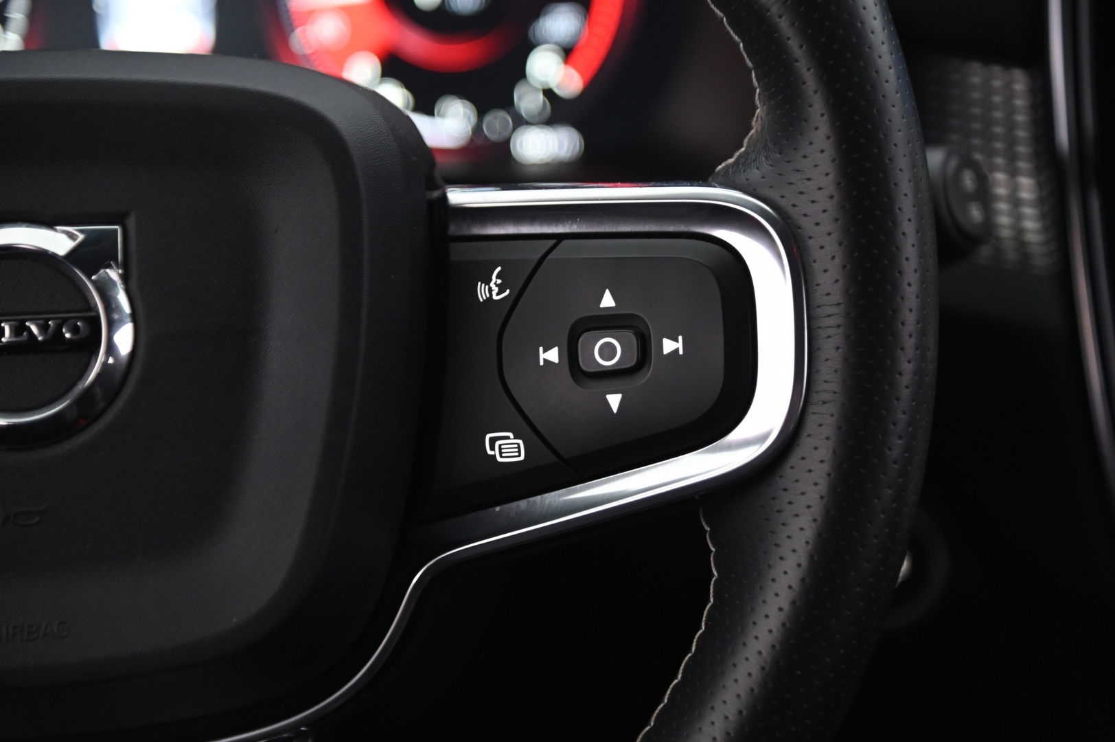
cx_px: 558
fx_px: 3714
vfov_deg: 11.4
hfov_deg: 17.1
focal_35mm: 120
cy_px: 371
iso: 2000
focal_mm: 120
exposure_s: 1/15
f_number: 4
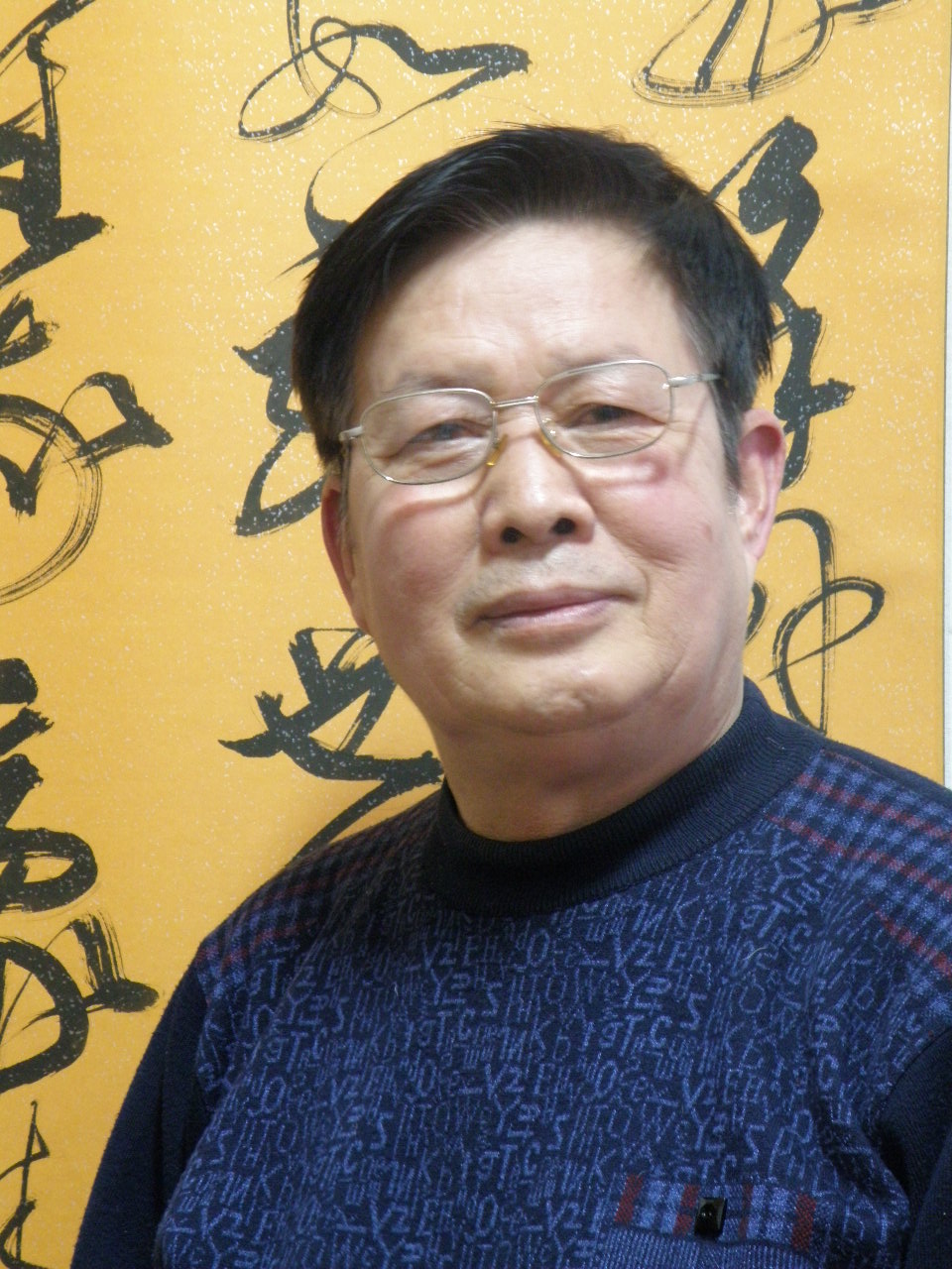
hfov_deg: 13.3
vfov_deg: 17.7
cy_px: 634
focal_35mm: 111
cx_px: 476
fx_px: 4070
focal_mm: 19.78
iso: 320
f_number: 4.2
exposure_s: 1/2.5
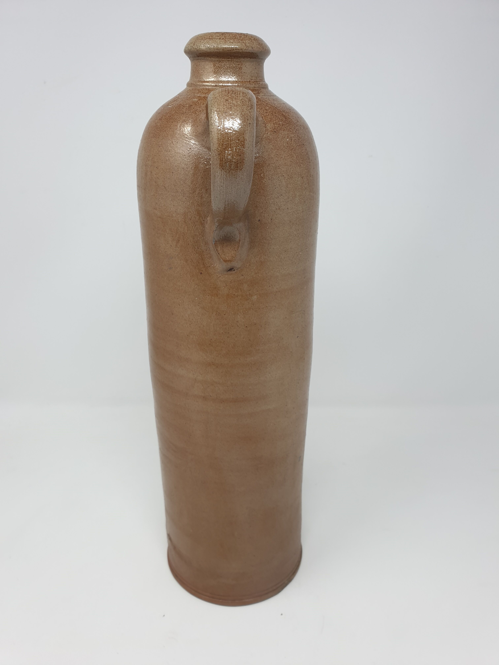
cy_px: 332
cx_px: 250
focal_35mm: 26
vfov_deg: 67.3
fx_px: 500
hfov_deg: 53.1
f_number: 2.4
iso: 64
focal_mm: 4.3
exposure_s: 1/100
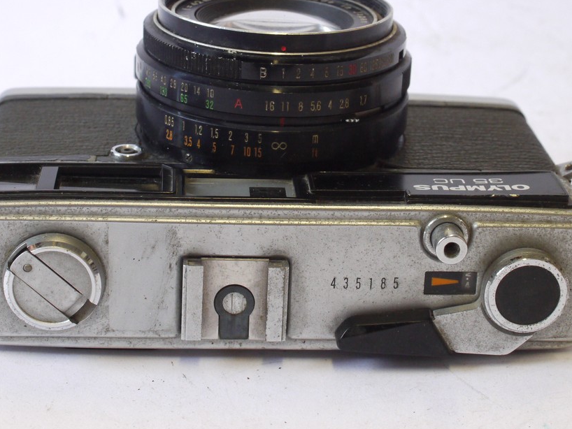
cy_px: 132
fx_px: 1455
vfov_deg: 16.7
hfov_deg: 22.2
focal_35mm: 88
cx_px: 282
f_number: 8
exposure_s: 1/80
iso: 800
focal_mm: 30
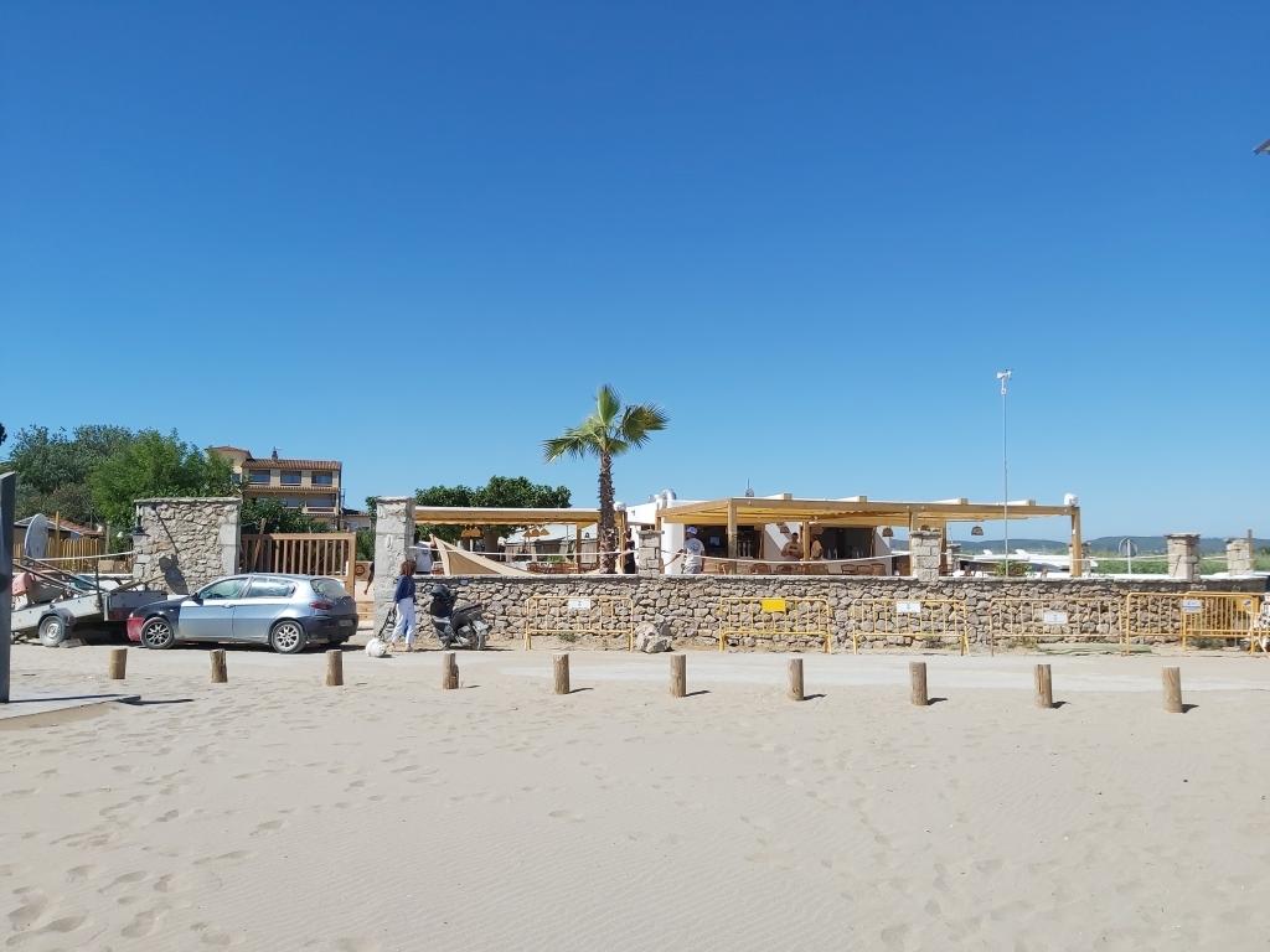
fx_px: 954
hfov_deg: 67.3
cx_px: 635
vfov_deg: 53.1
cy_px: 476
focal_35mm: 26
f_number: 1.7
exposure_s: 1/3098
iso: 64
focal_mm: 3.92
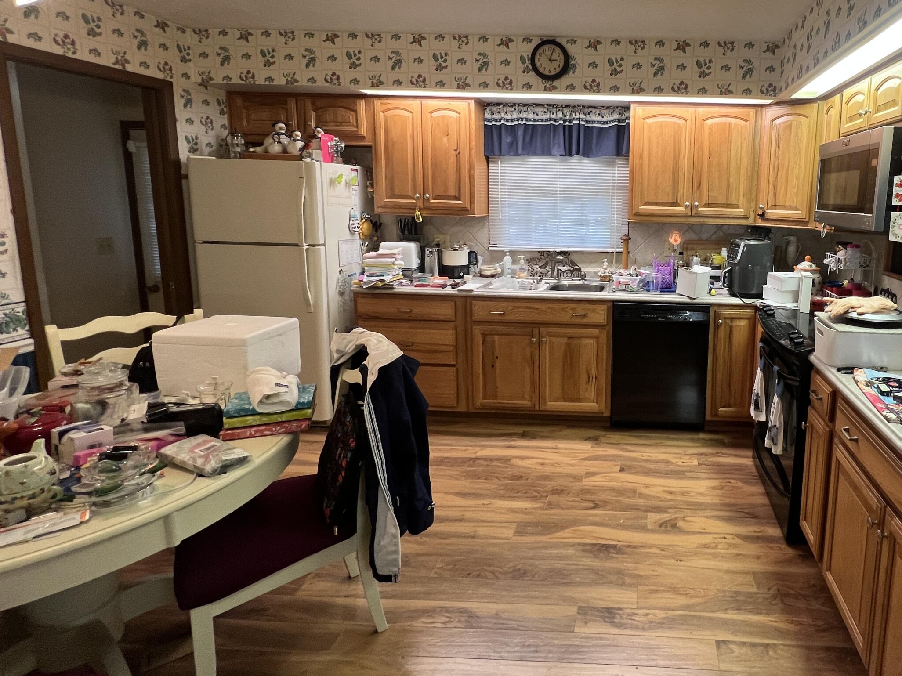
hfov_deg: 80.2
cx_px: 639
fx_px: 495
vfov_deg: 68.1
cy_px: 278
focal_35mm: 19
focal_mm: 1.57
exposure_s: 1/60
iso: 200
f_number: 1.8
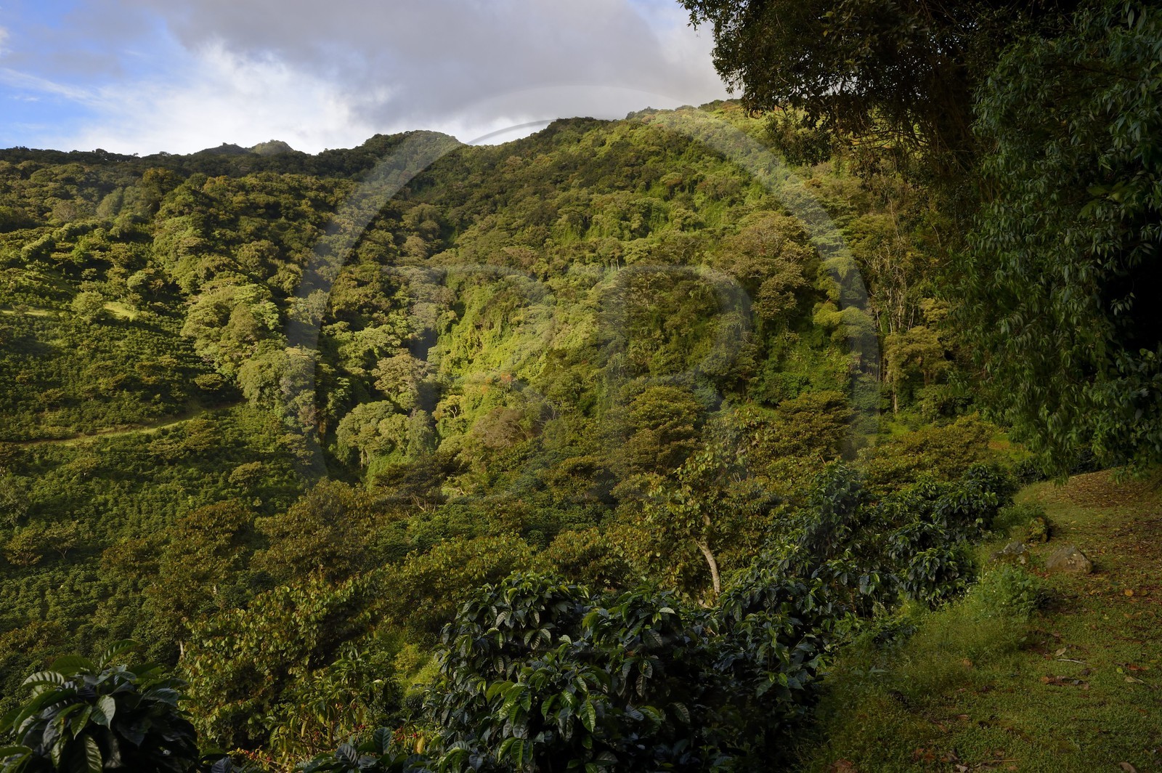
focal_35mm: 24
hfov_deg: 73.8
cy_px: 386
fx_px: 774
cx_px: 581
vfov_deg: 53.1
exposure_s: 1/160
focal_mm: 24
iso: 400
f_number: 10
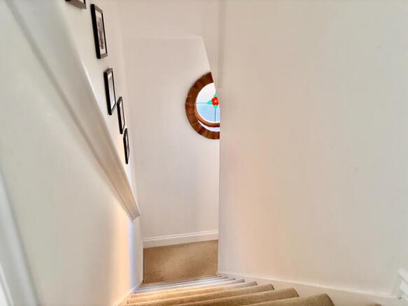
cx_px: 204
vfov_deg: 53.0
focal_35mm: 26
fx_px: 306
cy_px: 153
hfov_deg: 67.3
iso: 320
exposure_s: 1/50
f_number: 1.6
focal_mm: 5.96
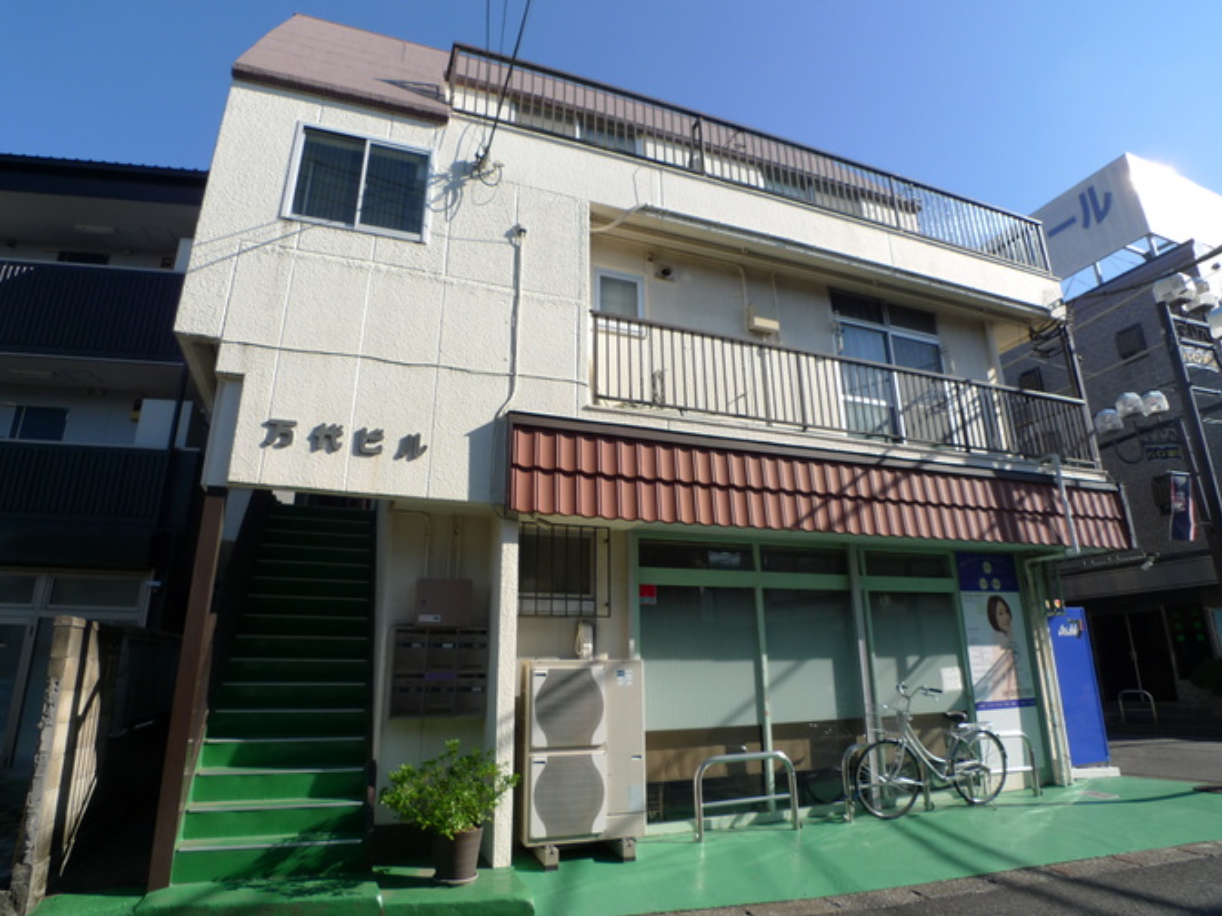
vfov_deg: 54.9
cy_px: 443
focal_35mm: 25
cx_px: 620
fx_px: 883
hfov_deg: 69.4
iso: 80
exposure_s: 1/640
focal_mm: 5.1
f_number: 4
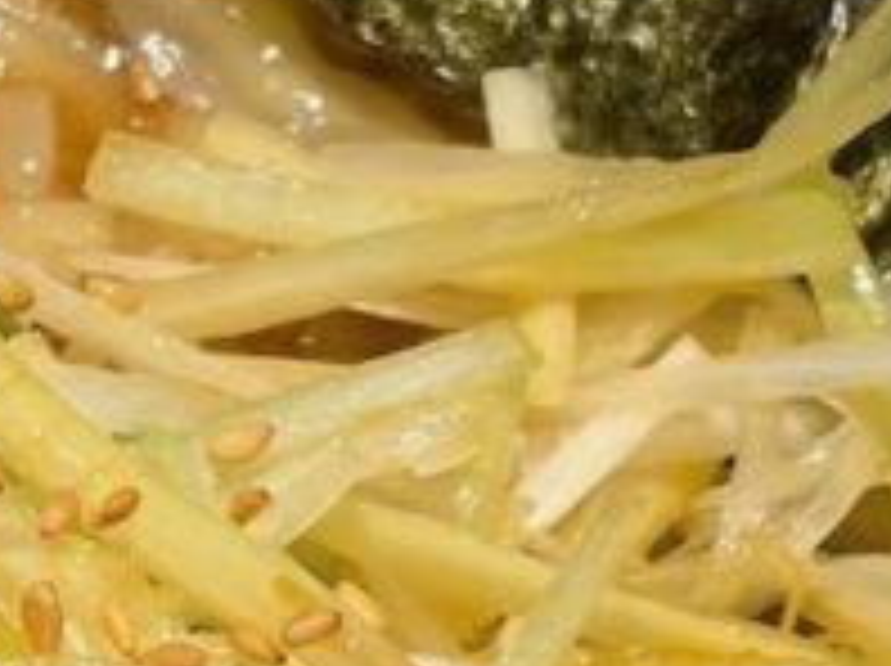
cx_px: 4
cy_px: 724
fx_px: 6916
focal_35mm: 269
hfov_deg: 7.3
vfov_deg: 5.5
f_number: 1.6
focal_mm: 5.96
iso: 25
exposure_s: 1/100
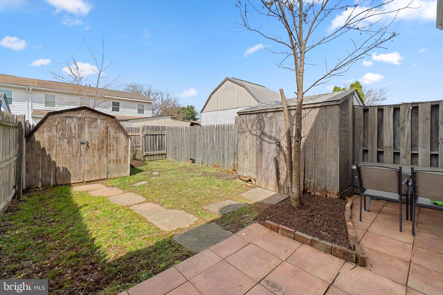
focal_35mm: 15
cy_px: 148
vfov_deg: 77.3
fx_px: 185
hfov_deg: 100.4
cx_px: 222
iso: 100
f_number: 8
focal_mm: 10
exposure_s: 1/400
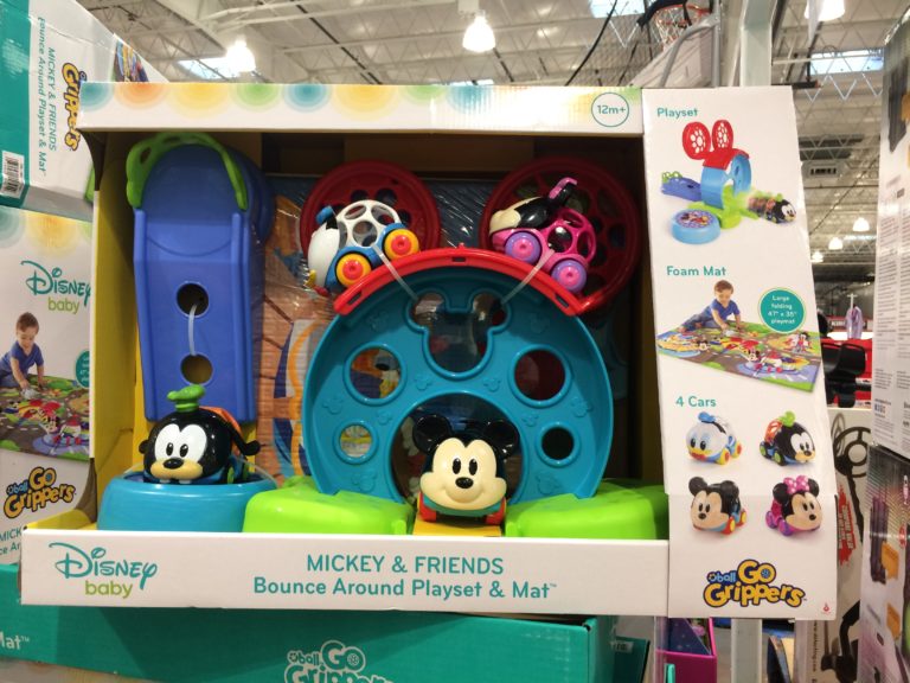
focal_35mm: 29
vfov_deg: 48.2
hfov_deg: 61.7
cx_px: 455
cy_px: 342
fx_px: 762
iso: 100
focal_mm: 4.15
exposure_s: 1/33
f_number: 2.2
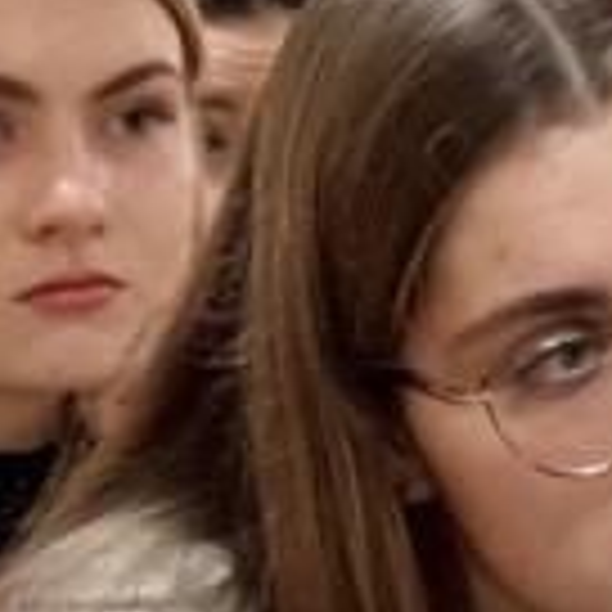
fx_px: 10221
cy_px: 837
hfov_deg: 3.4
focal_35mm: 511
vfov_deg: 3.4
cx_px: -112
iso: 320
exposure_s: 1/24
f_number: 2.8
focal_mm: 9
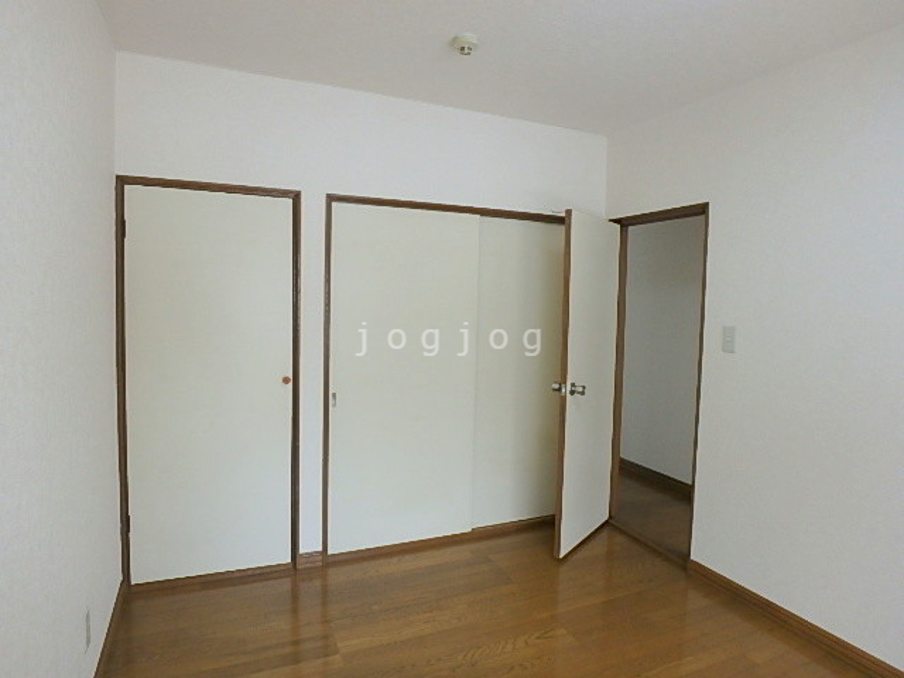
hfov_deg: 79.0
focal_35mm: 21
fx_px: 548
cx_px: 452
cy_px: 339
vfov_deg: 63.4
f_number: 3.5
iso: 160
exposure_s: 1/60
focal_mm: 3.7
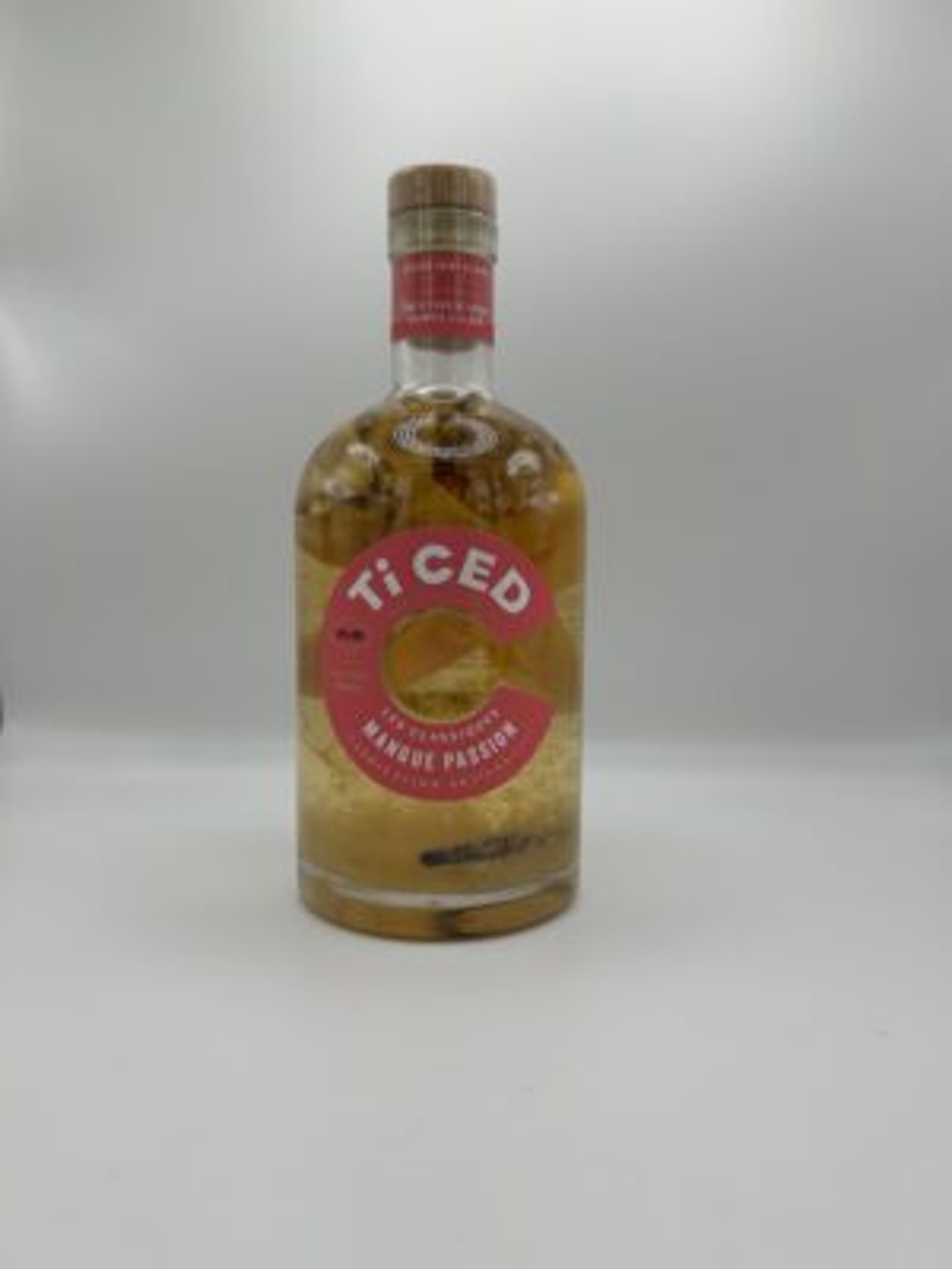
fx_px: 953
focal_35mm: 26
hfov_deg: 53.1
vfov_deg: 67.3
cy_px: 634
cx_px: 476
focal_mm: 5.7
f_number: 1.5
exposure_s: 1/1029
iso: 50
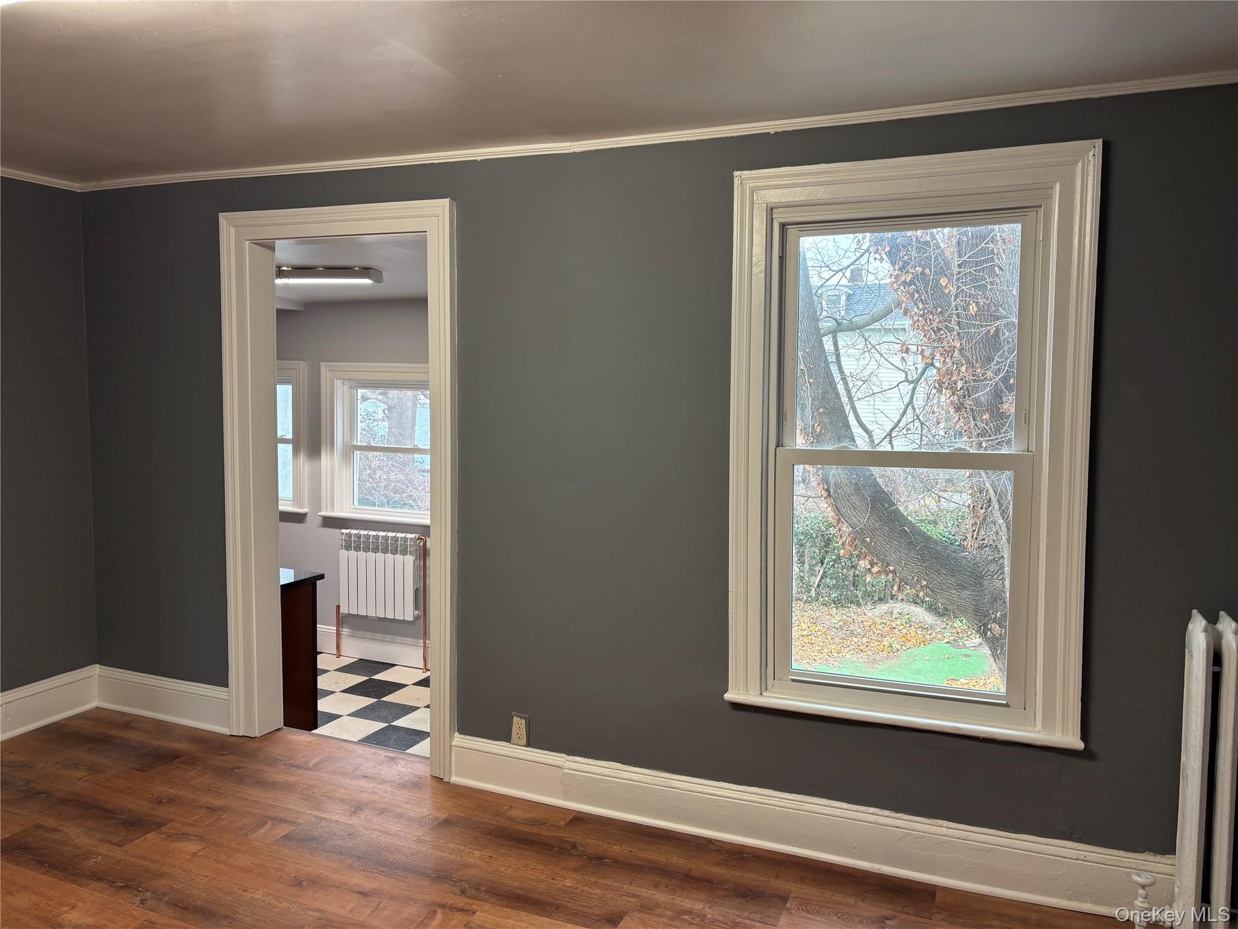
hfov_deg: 67.3
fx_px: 930
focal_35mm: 26
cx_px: 619
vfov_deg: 53.1
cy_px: 464
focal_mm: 5.96
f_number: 1.6
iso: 50
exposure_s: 1/66
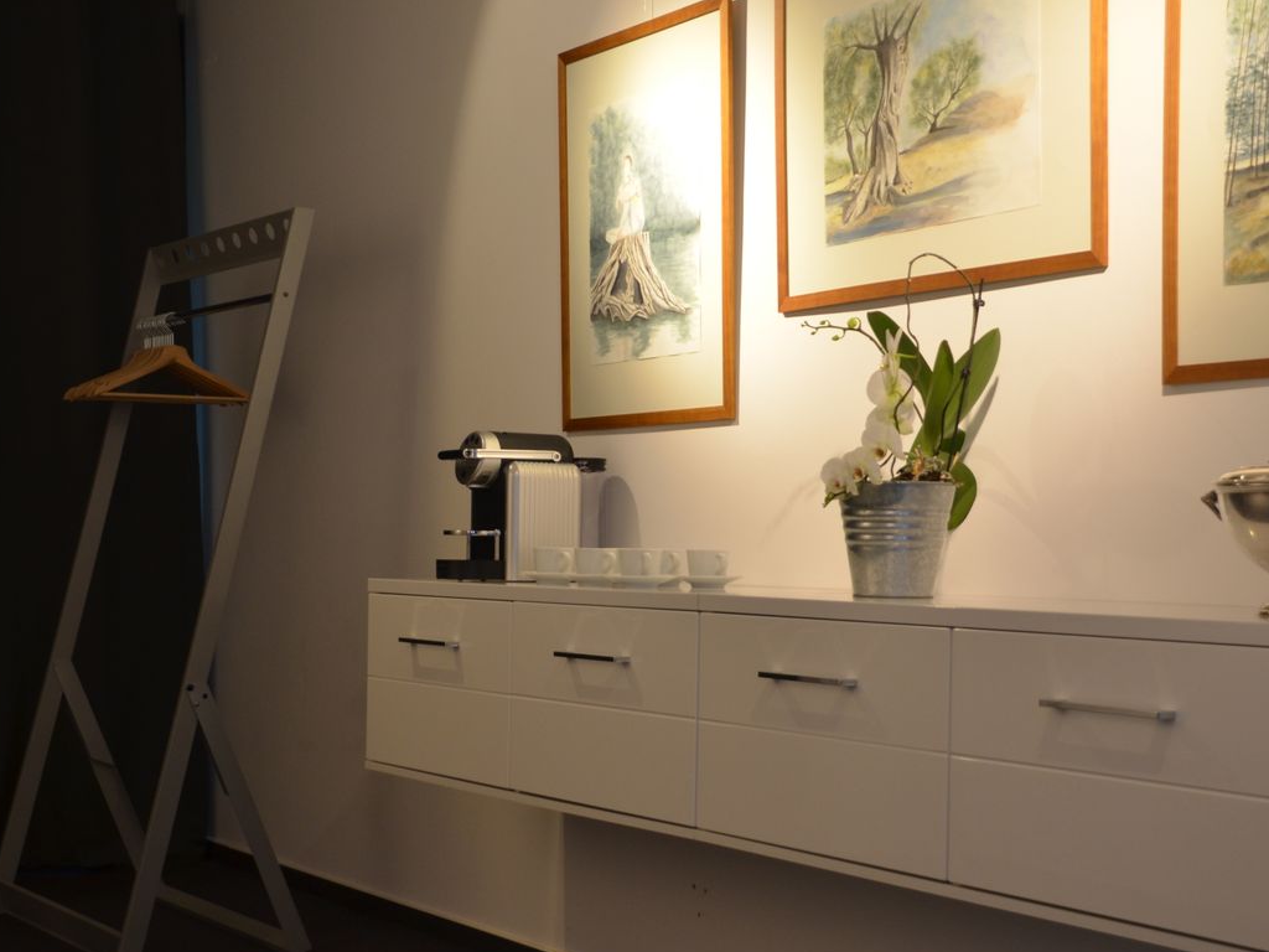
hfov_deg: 35.5
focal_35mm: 54
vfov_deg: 27.0
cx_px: 715
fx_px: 1980
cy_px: 523
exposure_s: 1/125
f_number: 5.6
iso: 400
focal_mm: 30
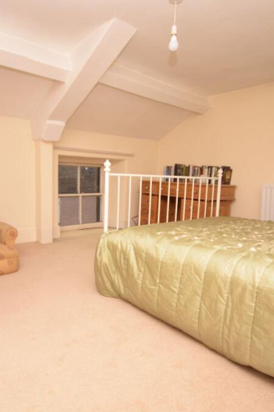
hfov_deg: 54.9
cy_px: 206
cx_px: 116
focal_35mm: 23
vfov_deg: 76.1
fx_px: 263
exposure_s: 1/60
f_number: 4
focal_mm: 10
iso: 100
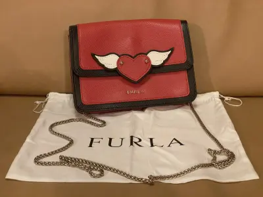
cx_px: 132
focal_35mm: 52
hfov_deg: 36.8
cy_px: 98
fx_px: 395
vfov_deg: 28.0
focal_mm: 6
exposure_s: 1/50
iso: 640
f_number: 2
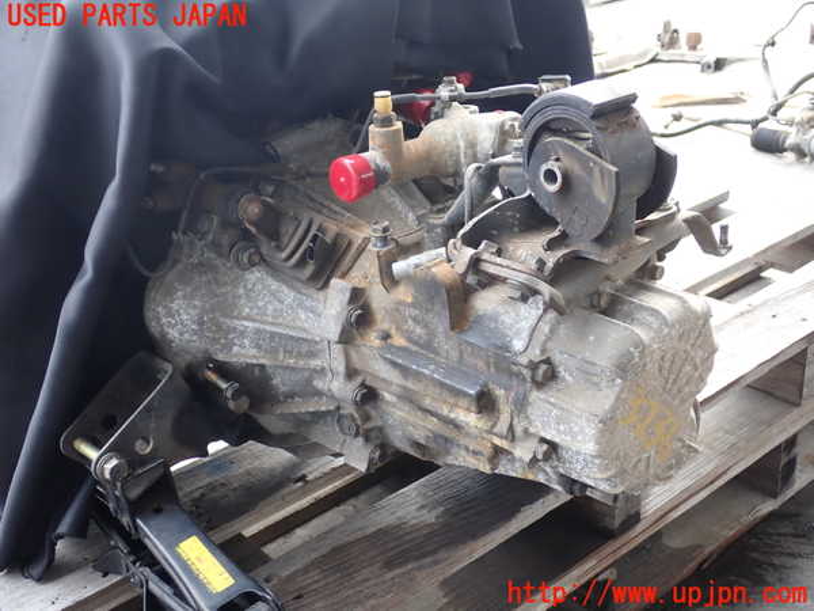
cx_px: 407
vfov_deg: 35.1
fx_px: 964
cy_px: 306
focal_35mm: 41
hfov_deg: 45.8
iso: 125
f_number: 2.8
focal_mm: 7.31
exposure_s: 1/80
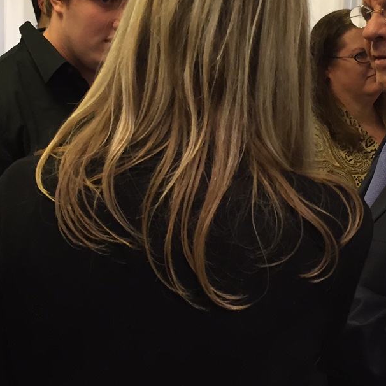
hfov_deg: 25.0
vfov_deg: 25.0
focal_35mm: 69
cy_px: 179
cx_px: 180
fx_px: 870
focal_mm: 4.15
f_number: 2.2
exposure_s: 1/33
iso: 125
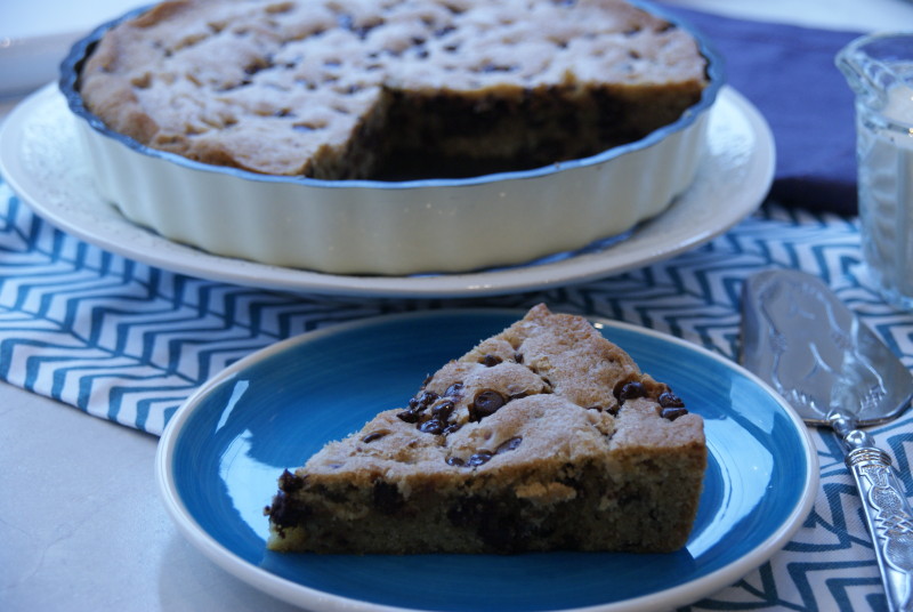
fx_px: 2286
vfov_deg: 15.2
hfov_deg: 22.6
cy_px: 306
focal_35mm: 90
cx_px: 456
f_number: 5.6
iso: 320
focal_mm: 60
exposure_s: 1/125
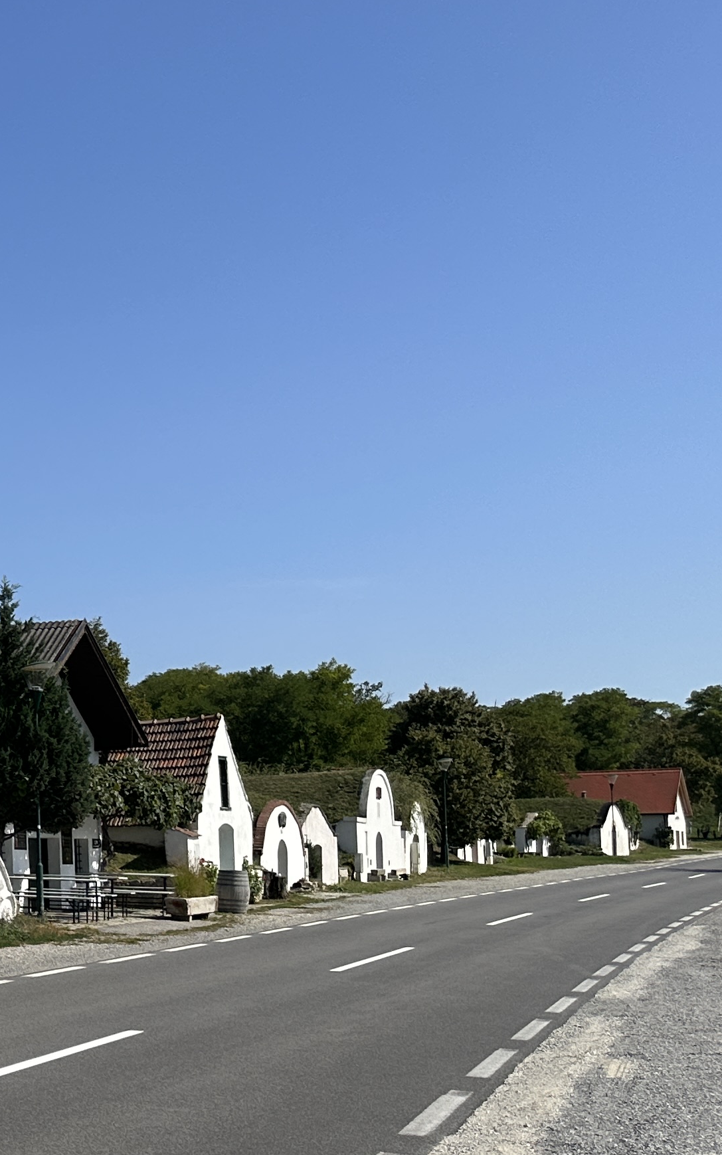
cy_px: 722
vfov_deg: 34.4
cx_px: -497
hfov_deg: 18.3
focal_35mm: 59
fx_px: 1857
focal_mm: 6.86
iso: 80
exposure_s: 1/6211
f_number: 1.78
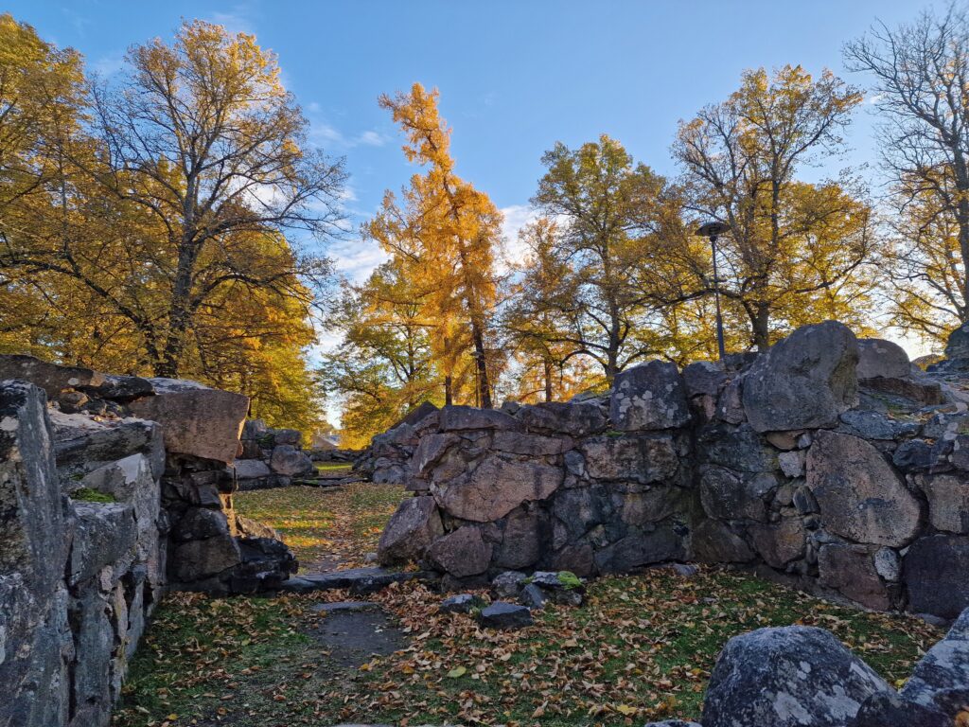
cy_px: 364
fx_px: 644
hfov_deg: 73.9
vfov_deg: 58.9
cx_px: 484
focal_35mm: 23
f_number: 1.8
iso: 50
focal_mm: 6.4
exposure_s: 1/231
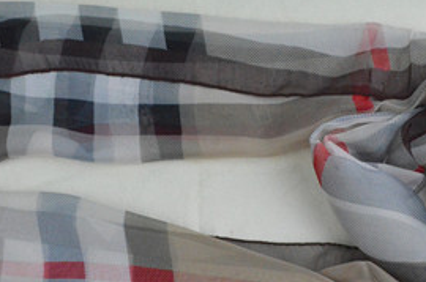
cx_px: 213
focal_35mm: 64
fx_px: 755
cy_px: 177
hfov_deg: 31.5
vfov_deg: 21.1
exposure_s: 1/640
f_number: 13
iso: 6400
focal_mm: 23
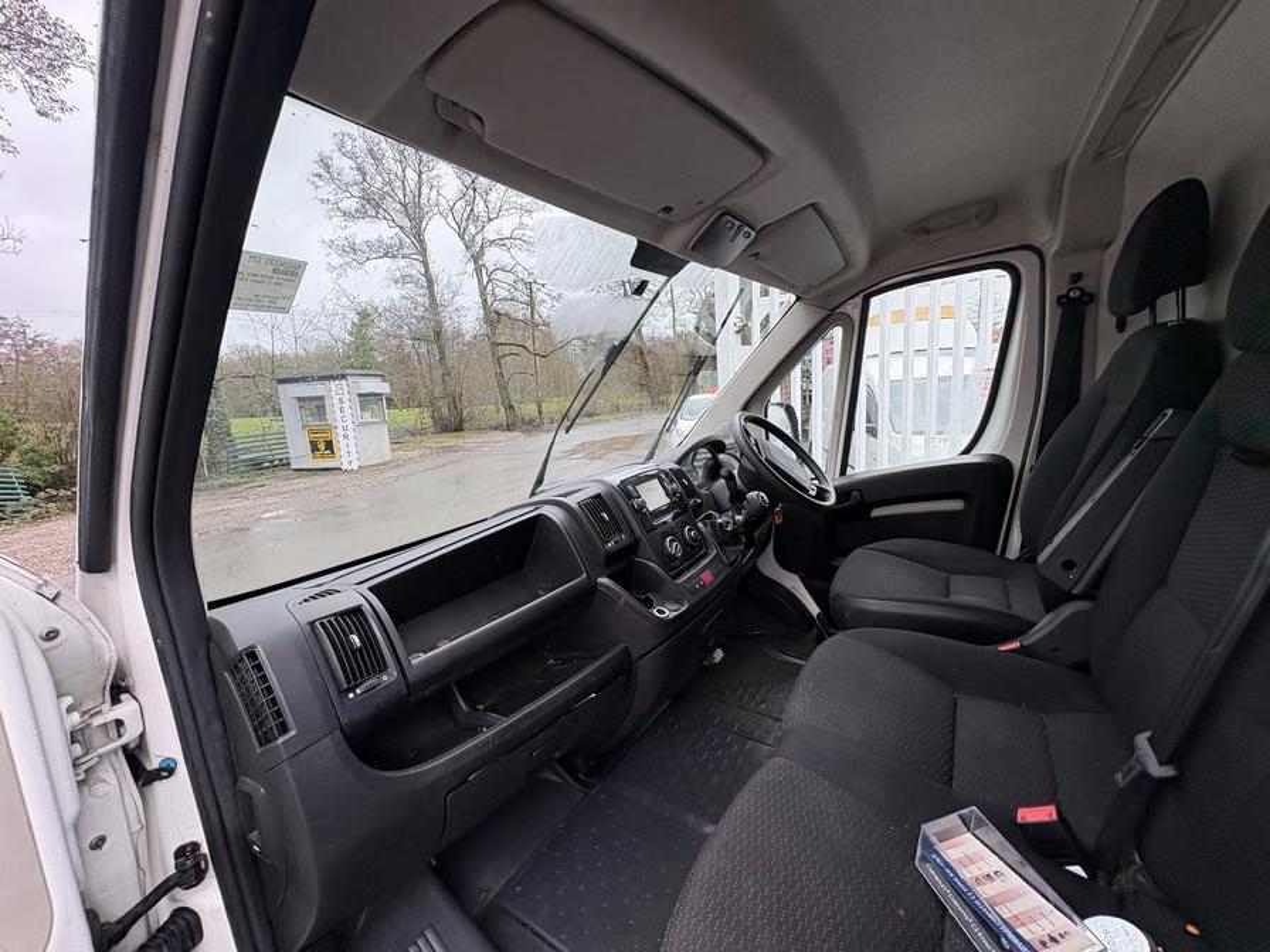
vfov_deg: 85.7
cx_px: 635
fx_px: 514
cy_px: 476
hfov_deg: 102.1
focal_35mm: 14
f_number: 2.2
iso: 64
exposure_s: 1/119
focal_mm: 2.22
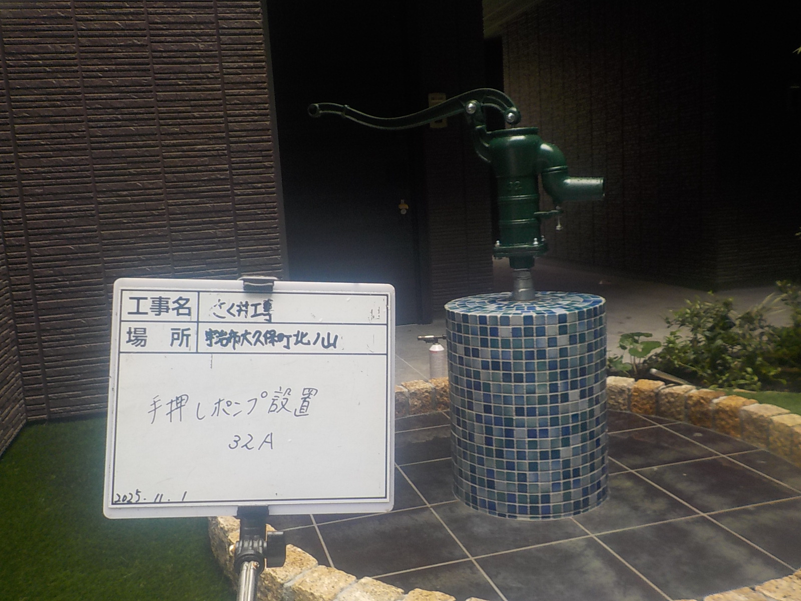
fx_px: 694
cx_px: 400
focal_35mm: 30
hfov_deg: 60.0
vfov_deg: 46.8
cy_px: 300
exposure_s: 1/100
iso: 125
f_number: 3.3
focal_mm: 4.1
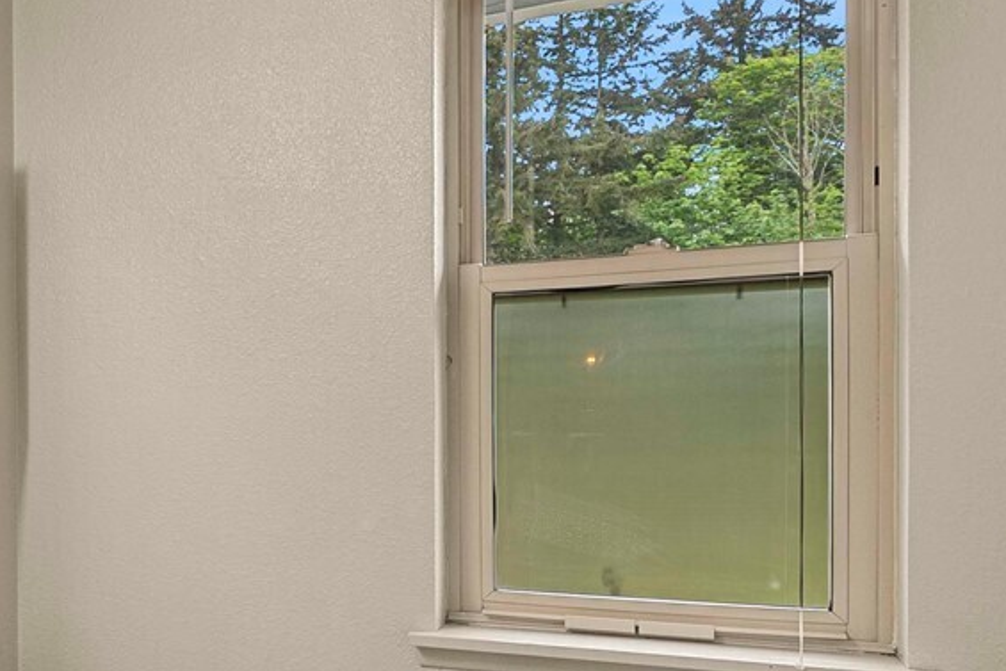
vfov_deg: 34.0
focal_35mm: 39
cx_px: -204
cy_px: 425
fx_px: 1090
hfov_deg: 37.4
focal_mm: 13
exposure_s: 1/30
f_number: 7.1
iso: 320
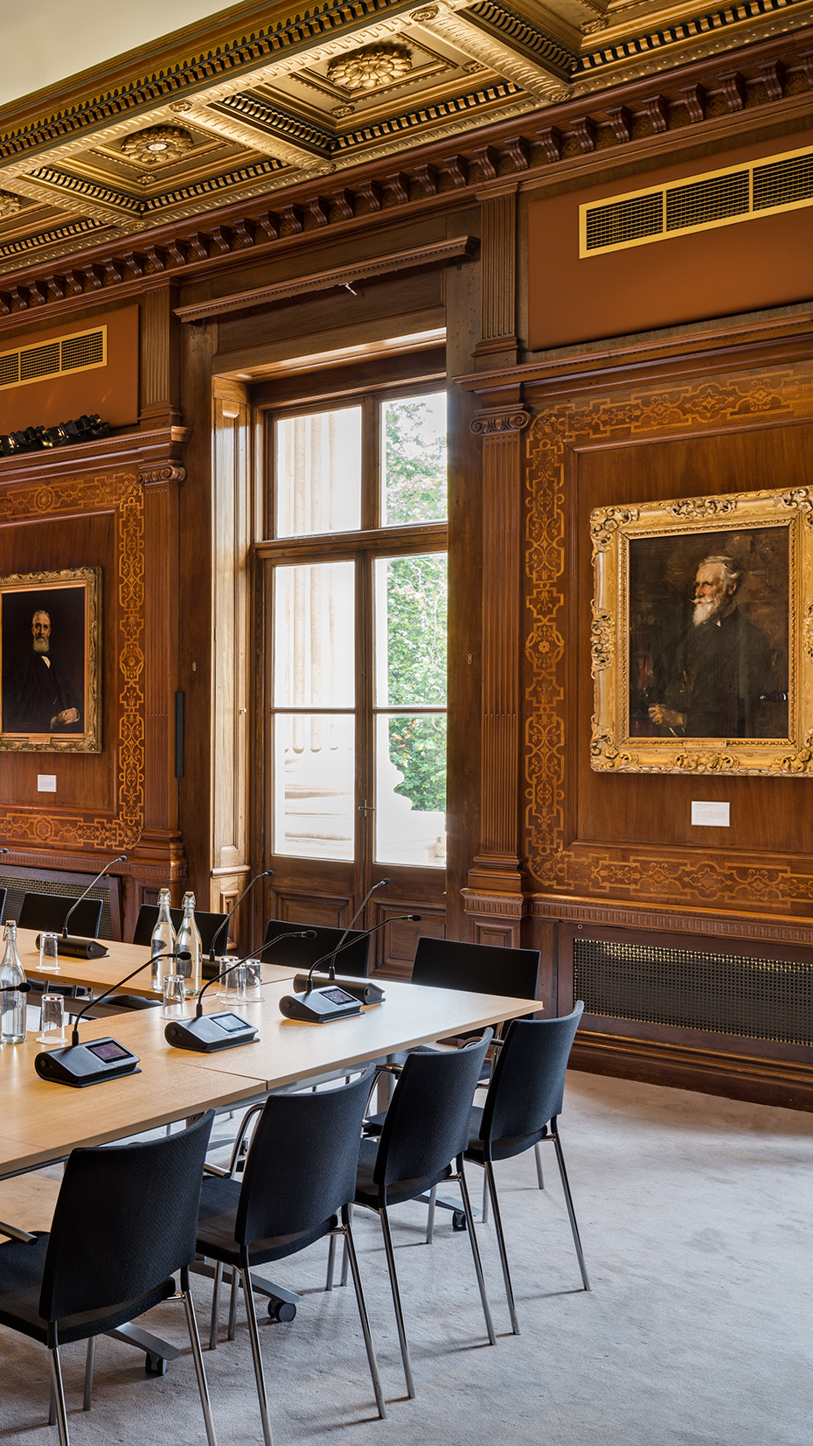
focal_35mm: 38
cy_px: 726
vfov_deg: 52.8
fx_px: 1456
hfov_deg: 27.9
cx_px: -124
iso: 100
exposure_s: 1/3
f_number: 11
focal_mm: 24
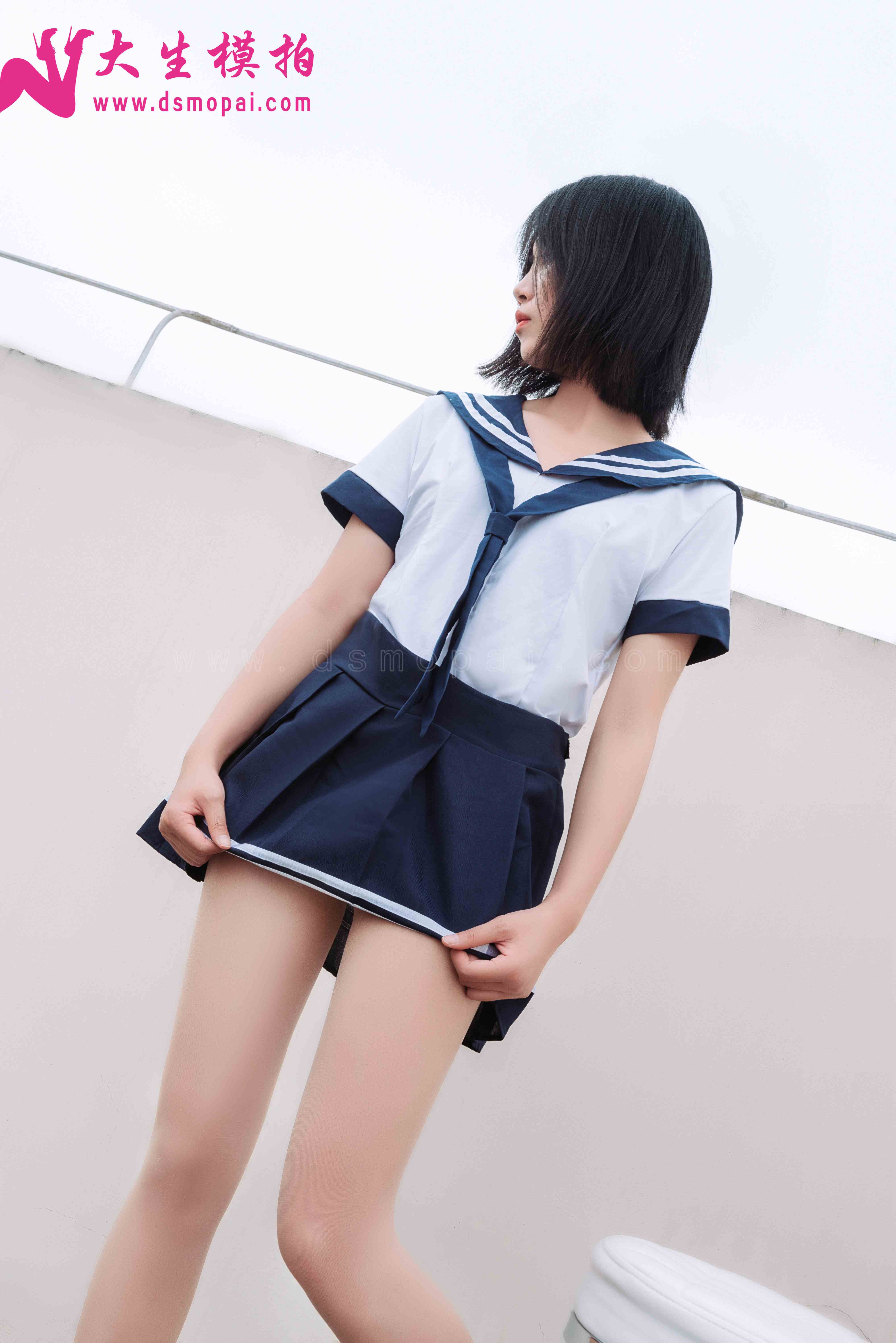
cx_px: 448
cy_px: 672
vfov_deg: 43.6
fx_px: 1678
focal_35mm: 45
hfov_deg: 29.9
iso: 200
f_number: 13
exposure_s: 1/100
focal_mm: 45
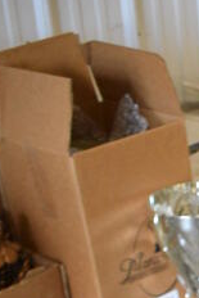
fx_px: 1076
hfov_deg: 9.9
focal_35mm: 130
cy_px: 550
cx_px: 383
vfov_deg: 13.9
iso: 2000
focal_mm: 22
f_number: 3.8
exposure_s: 1/125
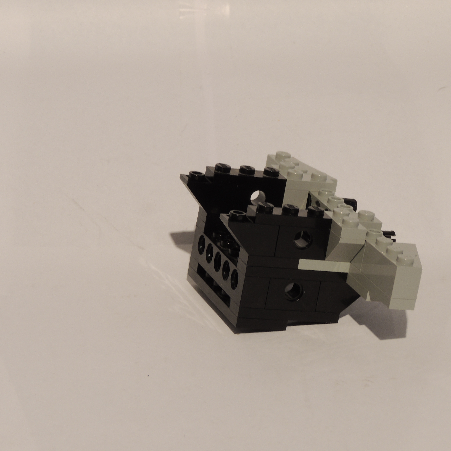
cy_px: 226
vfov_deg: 10.9
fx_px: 2358
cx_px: 275
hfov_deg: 10.9
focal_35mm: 160
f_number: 6.8
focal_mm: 24
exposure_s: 1/2.5
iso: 100
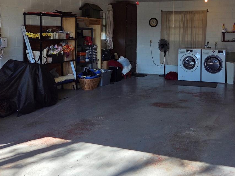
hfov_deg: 43.4
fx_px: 292
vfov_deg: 33.2
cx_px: 150
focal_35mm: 43
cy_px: 53
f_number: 1.8
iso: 25
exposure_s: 1/169
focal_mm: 5.4
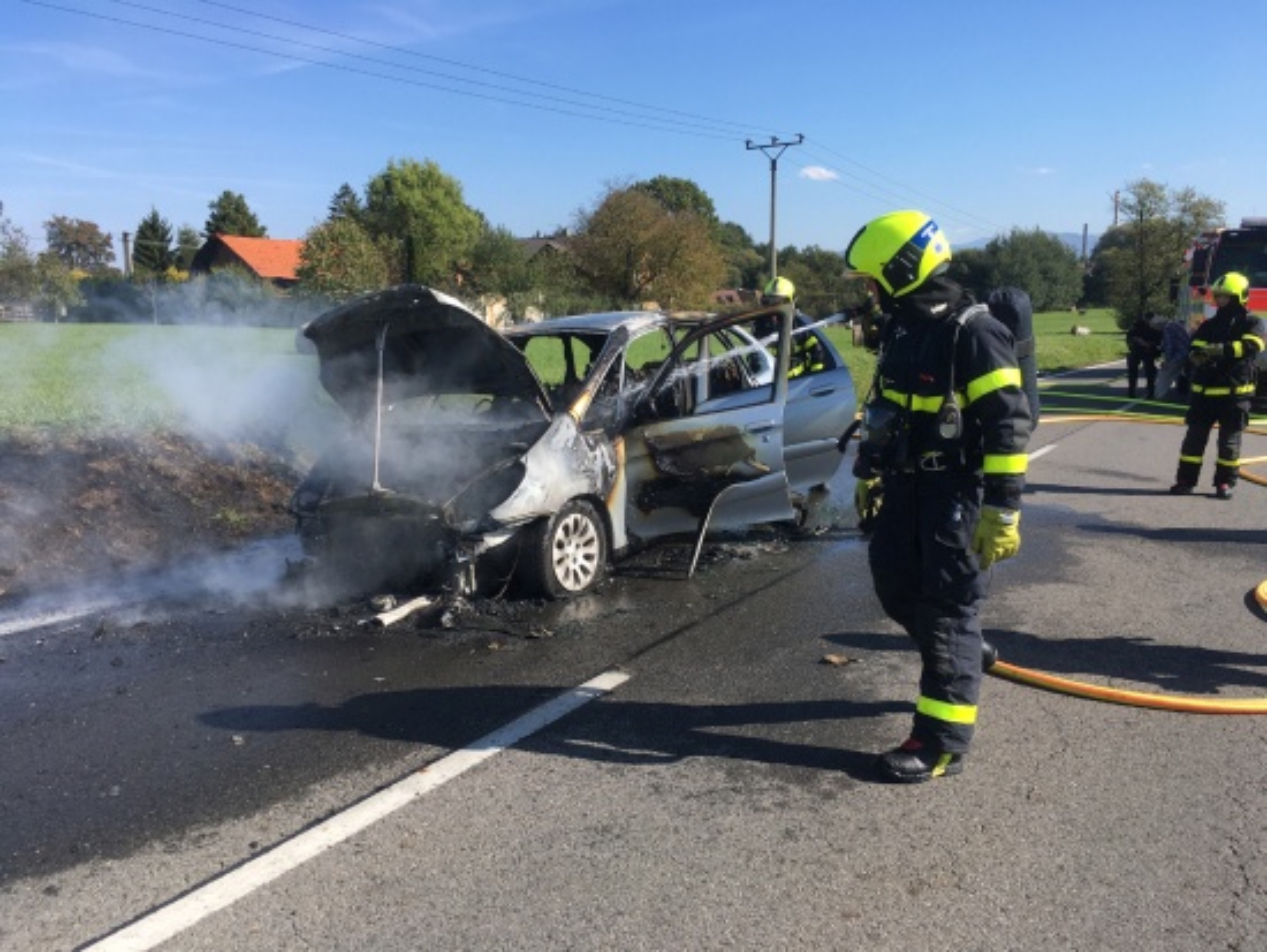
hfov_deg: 61.6
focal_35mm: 29
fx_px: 1062
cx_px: 634
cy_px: 476
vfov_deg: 48.3
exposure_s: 1/1202
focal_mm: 4.15
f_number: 2.2
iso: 25
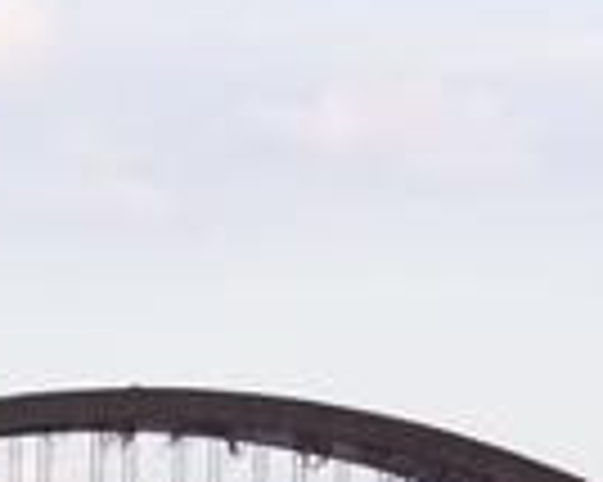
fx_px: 8649
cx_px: 495
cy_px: 842
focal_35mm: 485
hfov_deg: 4.0
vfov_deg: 3.2
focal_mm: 16.8
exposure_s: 1/180
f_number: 4.8
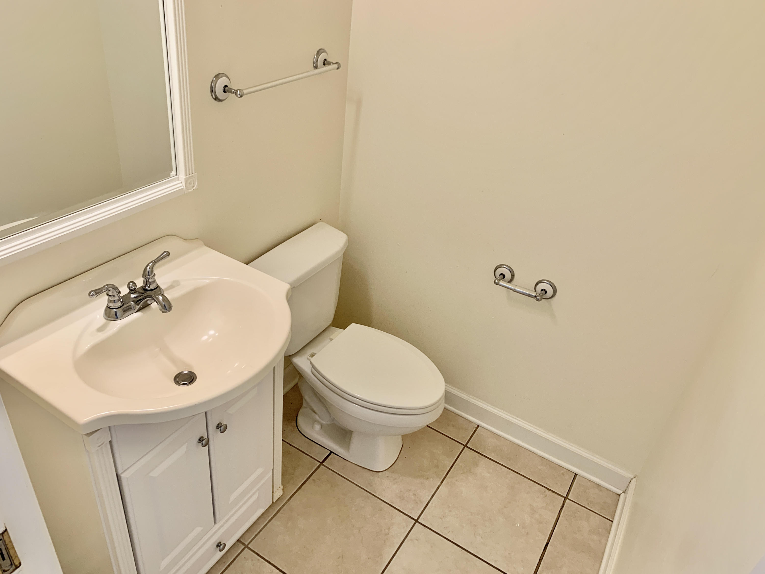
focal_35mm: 26
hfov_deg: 67.3
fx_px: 575
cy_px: 287
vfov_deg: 53.1
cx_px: 382
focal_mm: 4.25
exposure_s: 1/60
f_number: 1.8
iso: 50
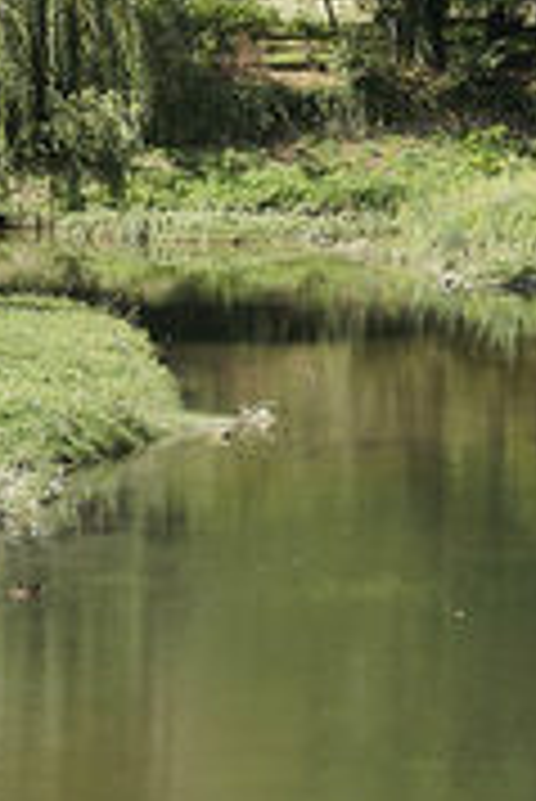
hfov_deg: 4.9
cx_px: -212
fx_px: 6189
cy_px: -202
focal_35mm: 278
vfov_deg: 7.3
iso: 125
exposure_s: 1/100
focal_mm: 55
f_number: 11
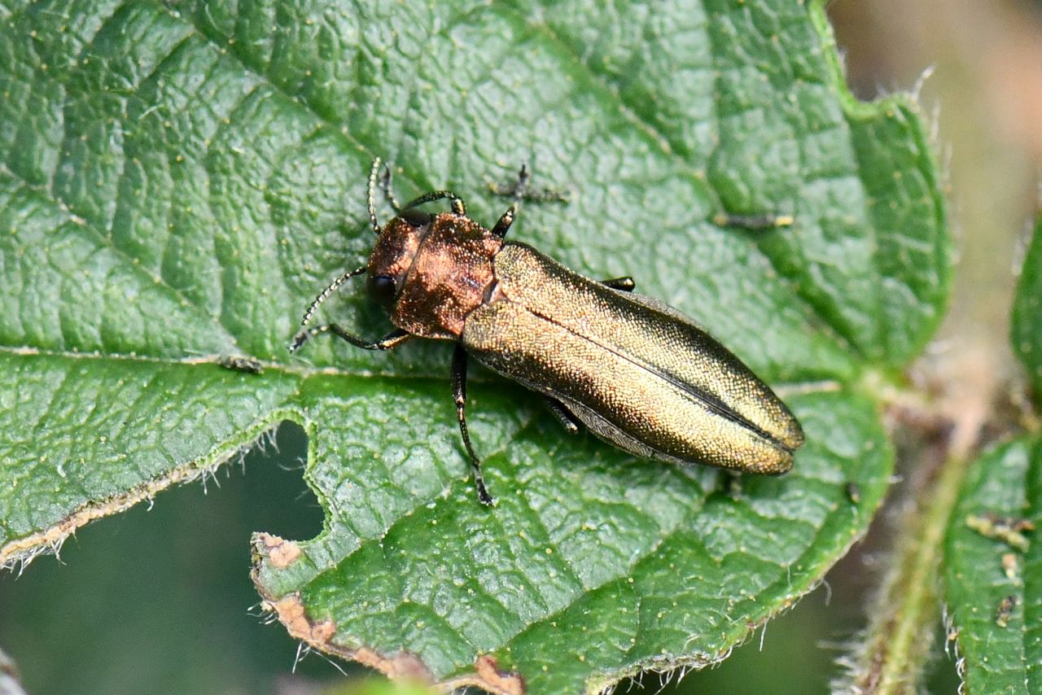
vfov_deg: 8.7
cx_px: 521
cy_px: 348
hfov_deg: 13.1
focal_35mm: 157
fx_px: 4545
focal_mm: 105
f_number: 5.6
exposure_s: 1/400
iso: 2000
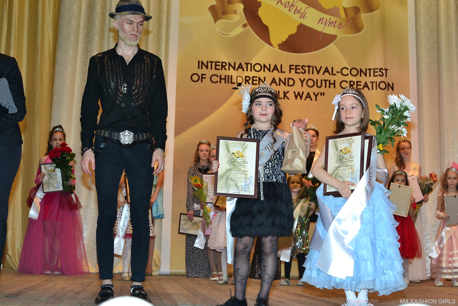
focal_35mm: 75
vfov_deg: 18.2
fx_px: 954
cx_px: 229
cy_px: 153
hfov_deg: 27.0
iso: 400
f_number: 5.6
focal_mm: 50
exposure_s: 1/60
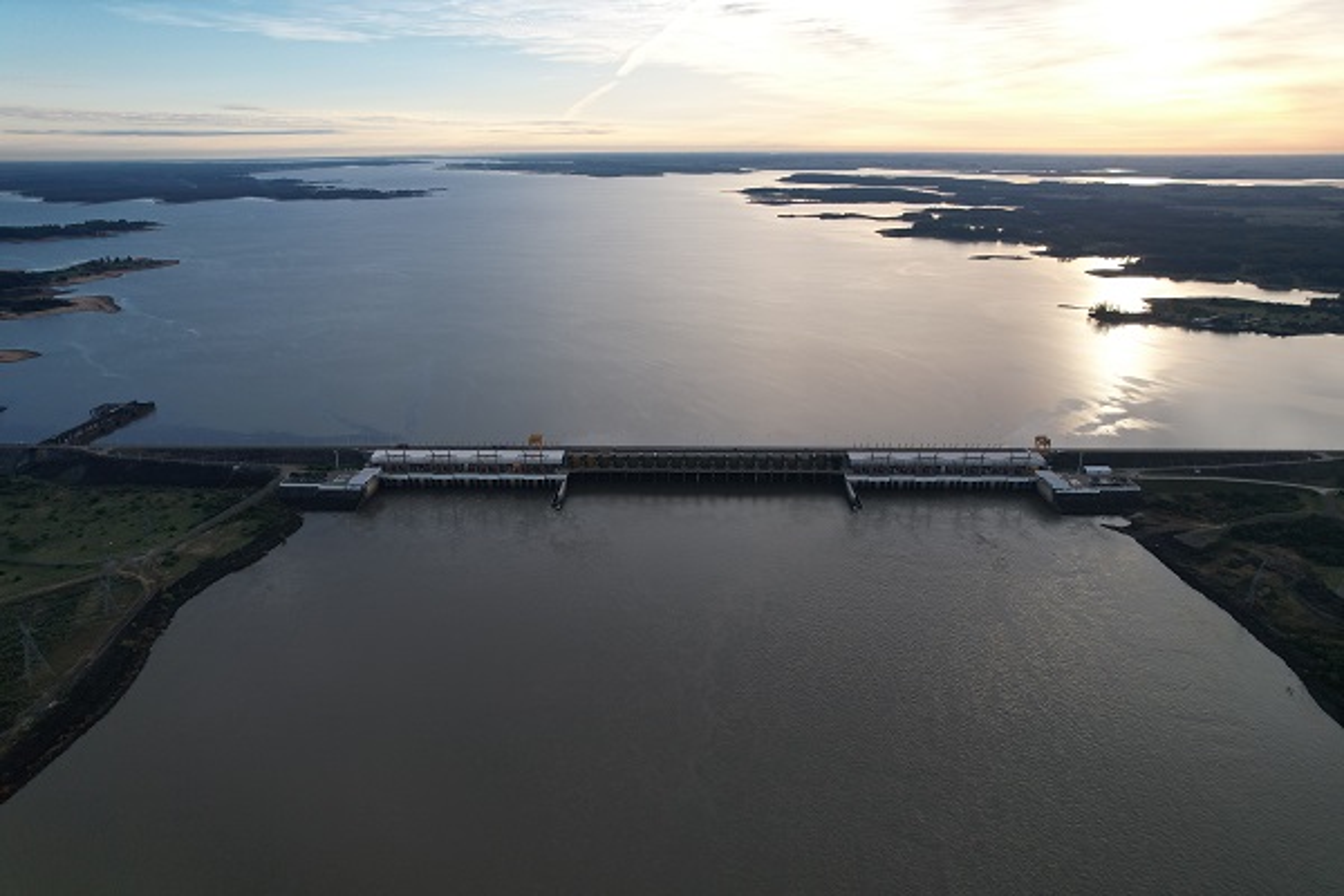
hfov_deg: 78.6
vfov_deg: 57.2
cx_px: 672
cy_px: 448
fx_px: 821
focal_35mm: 22
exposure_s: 1/725
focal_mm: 8.38
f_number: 2.8
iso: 100
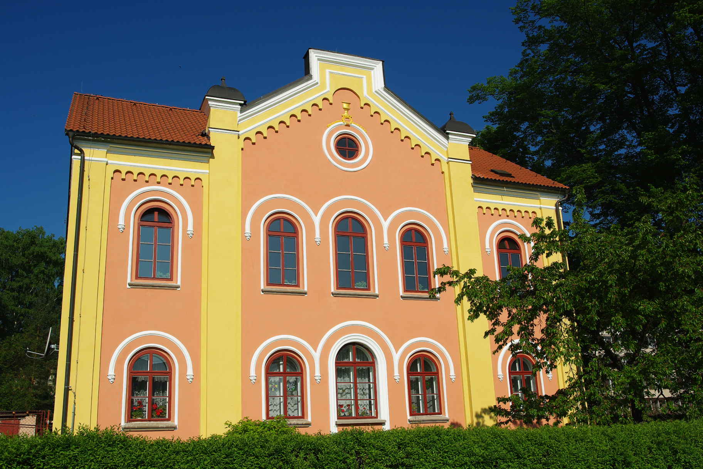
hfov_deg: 55.8
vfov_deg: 38.9
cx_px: 352
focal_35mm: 34
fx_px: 664
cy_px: 234
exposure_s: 1/500
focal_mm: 23
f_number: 8
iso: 100
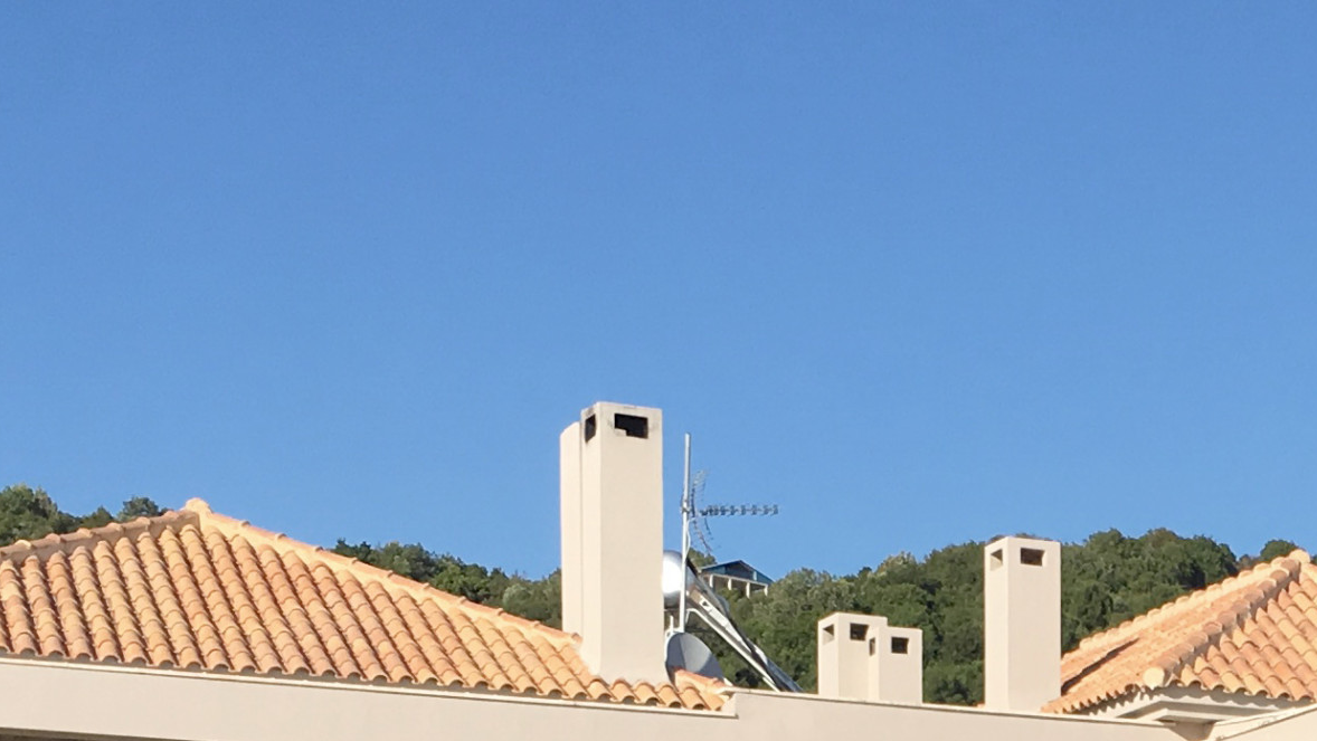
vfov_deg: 10.9
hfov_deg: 19.9
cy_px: 1368
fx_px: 3597
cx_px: 1420
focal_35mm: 103
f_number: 2.2
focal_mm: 4.15
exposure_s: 1/1570
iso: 25
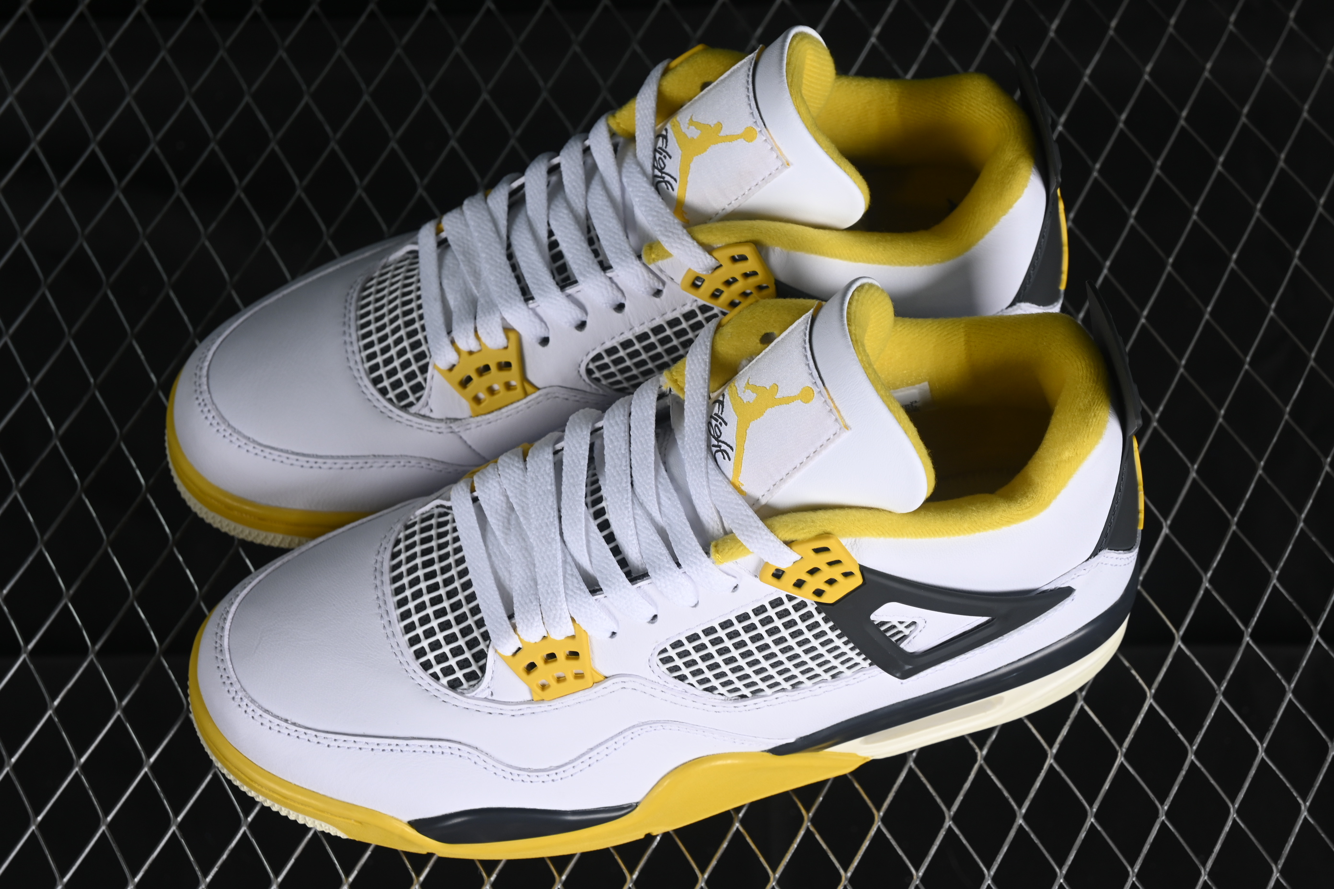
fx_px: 2779
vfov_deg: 18.2
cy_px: 444
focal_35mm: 75
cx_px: 667
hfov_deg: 27.0
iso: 160
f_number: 7.1
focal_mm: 50
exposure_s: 1/80
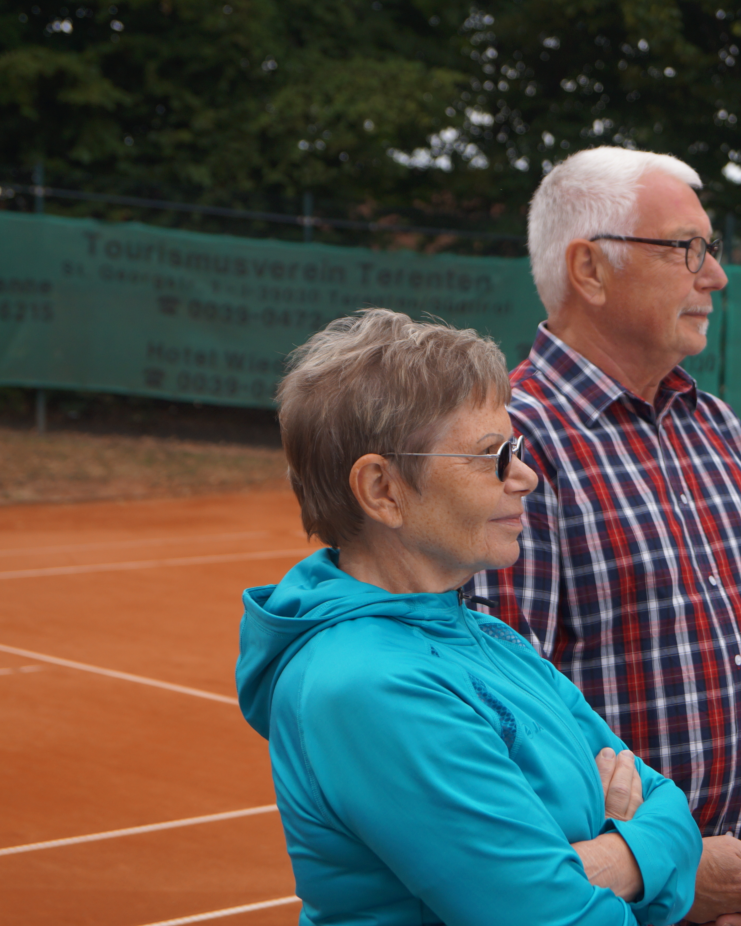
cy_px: 455
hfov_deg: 17.3
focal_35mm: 87
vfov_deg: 22.0
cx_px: 708
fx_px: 2385
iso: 160
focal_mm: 40
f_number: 5.6
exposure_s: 1/160
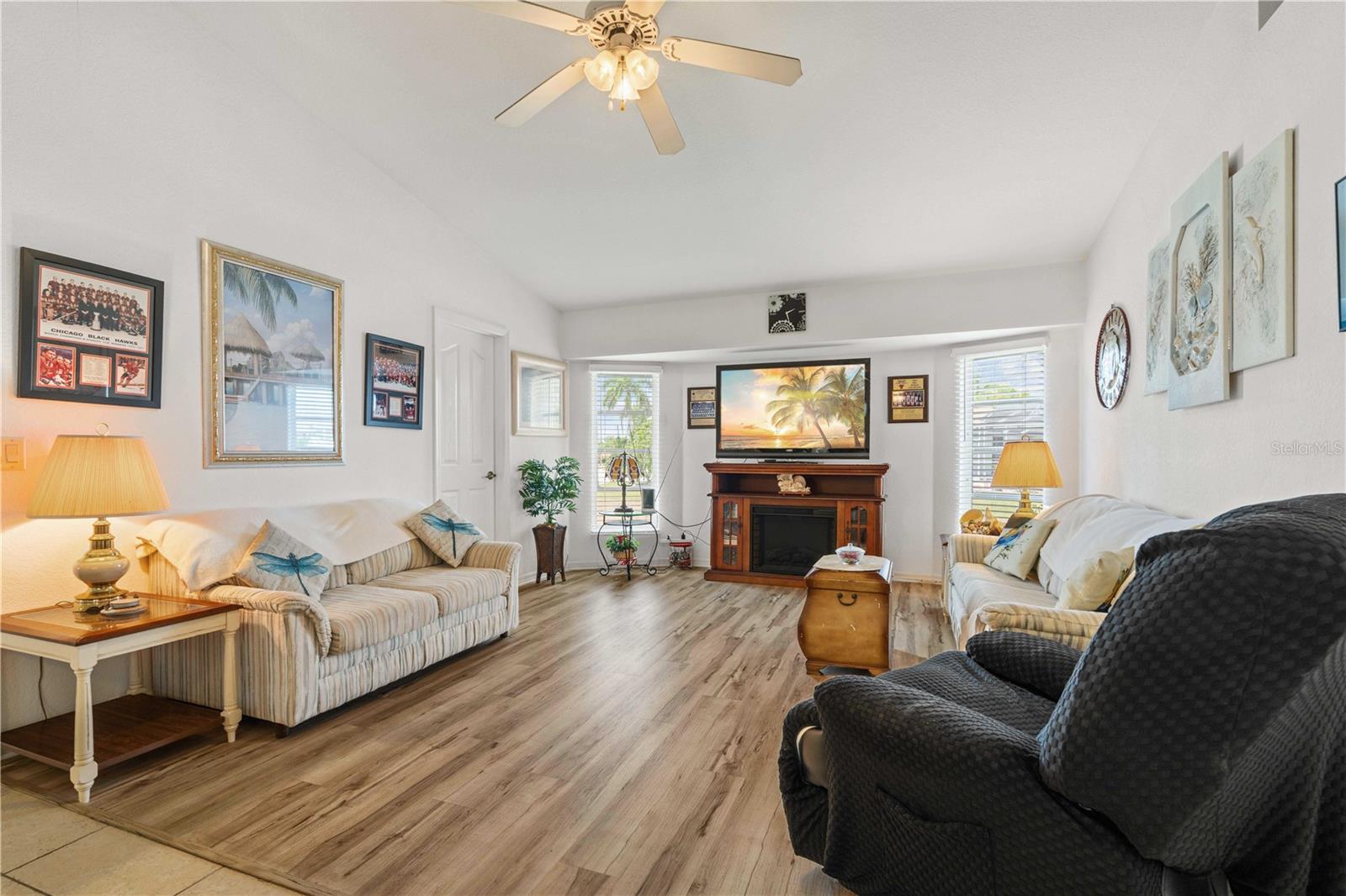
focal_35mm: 16
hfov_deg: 96.7
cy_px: 448
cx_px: 673
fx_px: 598
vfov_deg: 73.7
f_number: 8
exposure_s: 1
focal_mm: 16
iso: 250
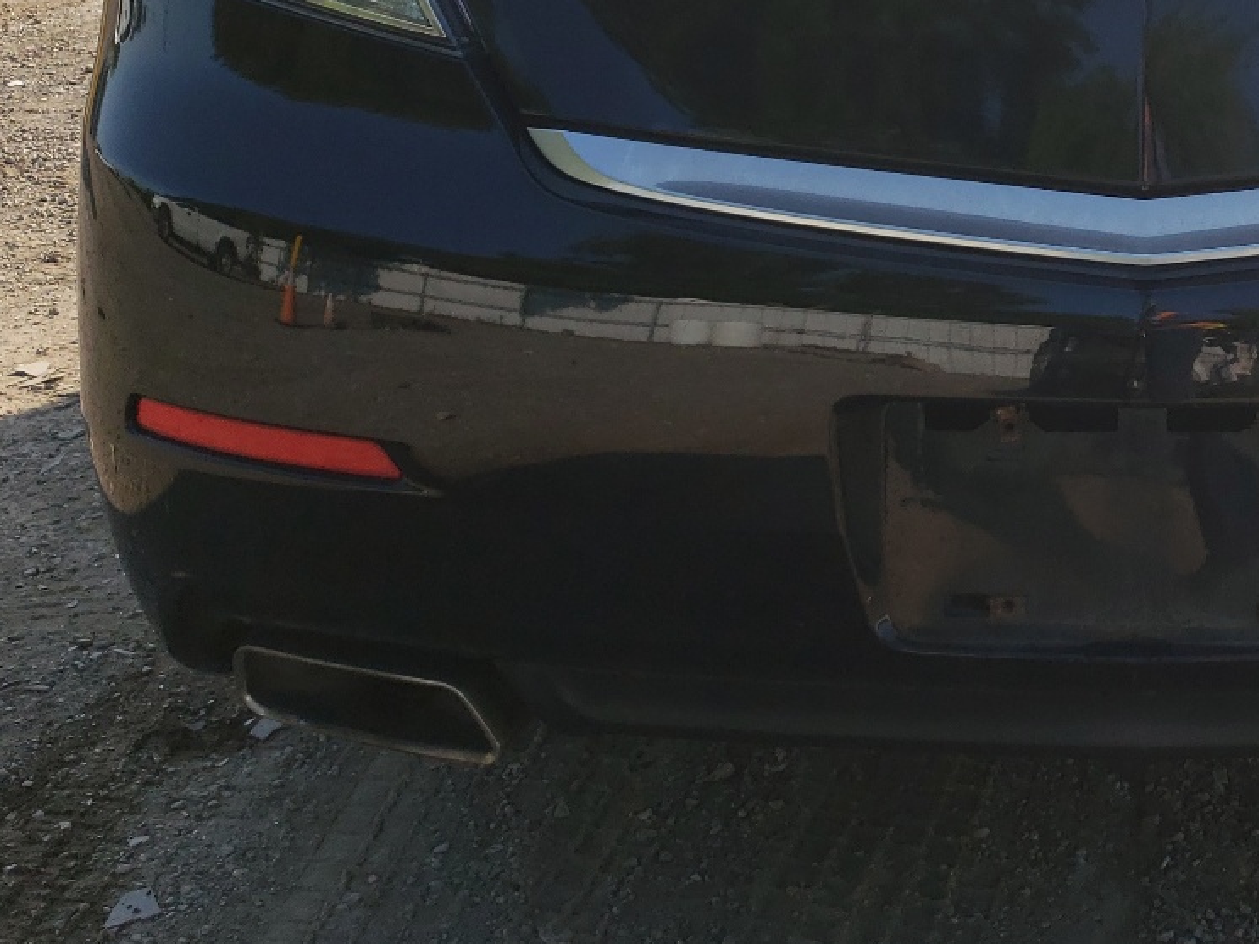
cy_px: 136
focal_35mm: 56
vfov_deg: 25.5
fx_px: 2036
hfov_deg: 32.8
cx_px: 1110
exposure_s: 1/2000
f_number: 1.5
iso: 50
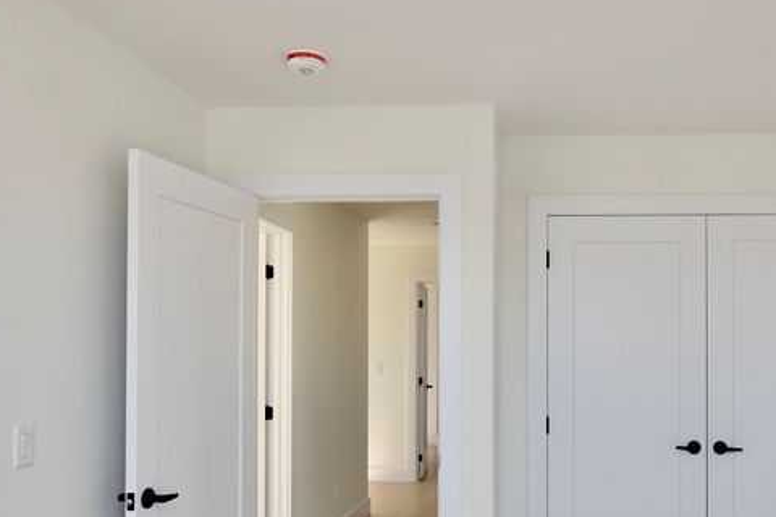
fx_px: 690
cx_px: 500
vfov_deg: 40.8
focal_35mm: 32
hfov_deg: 57.8
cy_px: 326
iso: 200
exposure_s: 1/100
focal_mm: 10
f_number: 5
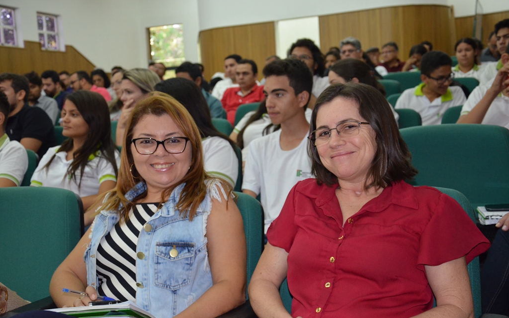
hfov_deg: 37.8
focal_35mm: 54
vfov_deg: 24.2
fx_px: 742
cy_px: 155
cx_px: 254
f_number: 4.5
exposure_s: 1/60
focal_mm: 35
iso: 1600
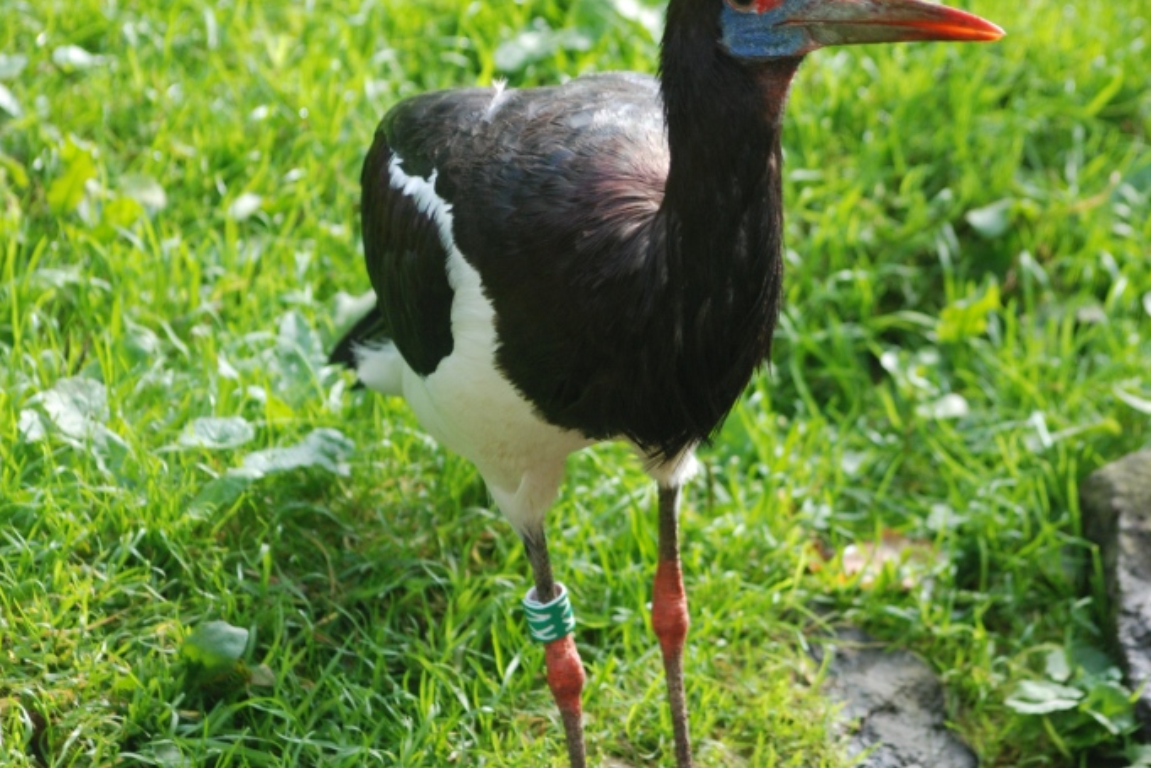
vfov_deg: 4.1
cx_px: 576
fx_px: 10808
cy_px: 518
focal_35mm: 338
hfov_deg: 6.1
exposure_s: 1/160
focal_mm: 150
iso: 400
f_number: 4.5
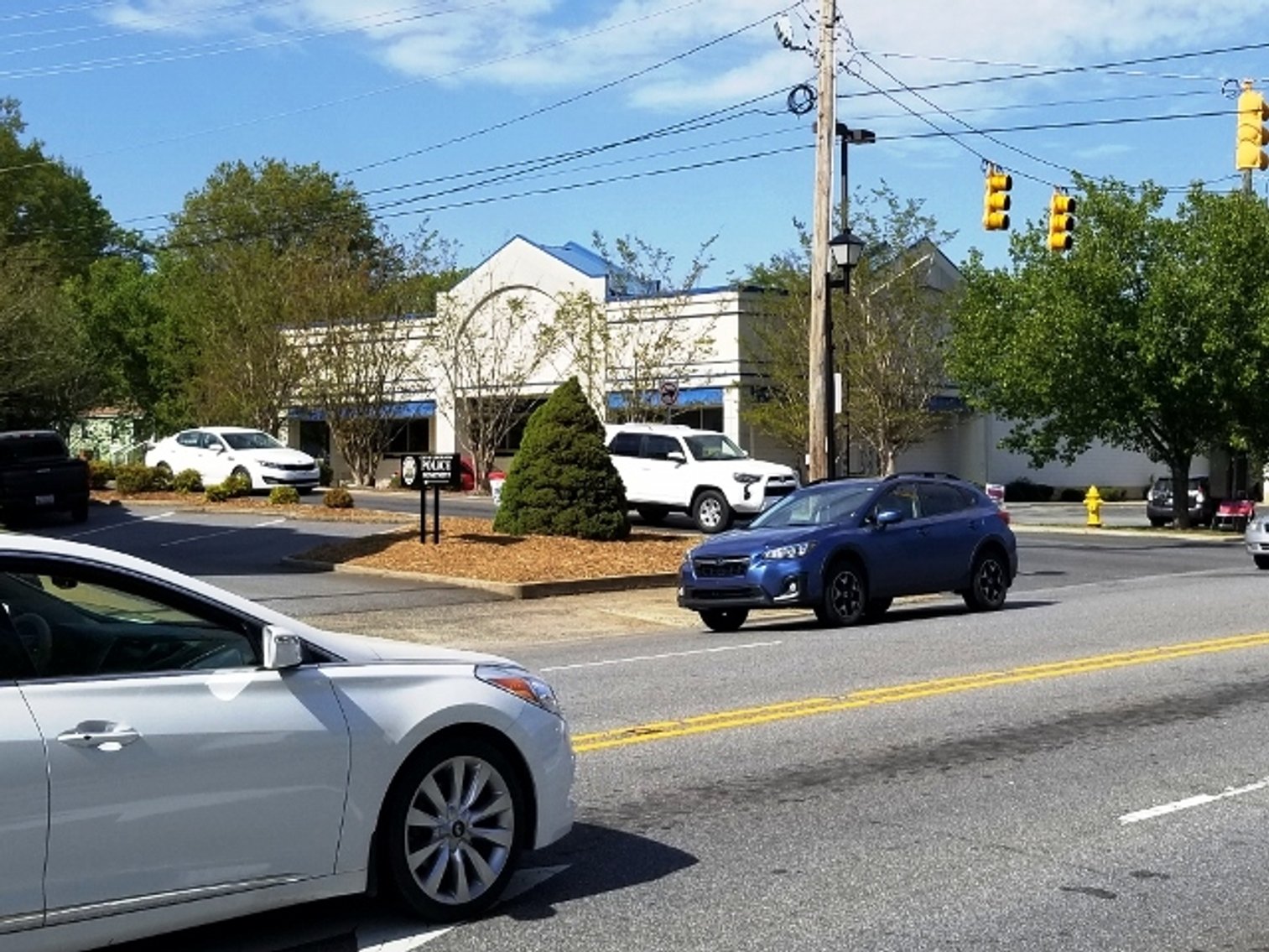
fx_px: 953
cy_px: 476
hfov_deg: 67.3
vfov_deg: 53.1
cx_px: 634
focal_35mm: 26
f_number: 1.7
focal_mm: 4.25
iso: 50
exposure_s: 1/2976
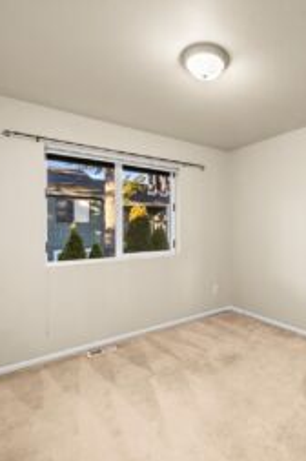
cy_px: 225
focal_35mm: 19
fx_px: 243
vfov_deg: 87.0
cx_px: 219
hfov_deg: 61.8
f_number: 6.7
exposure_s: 1/8
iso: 1000
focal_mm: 12
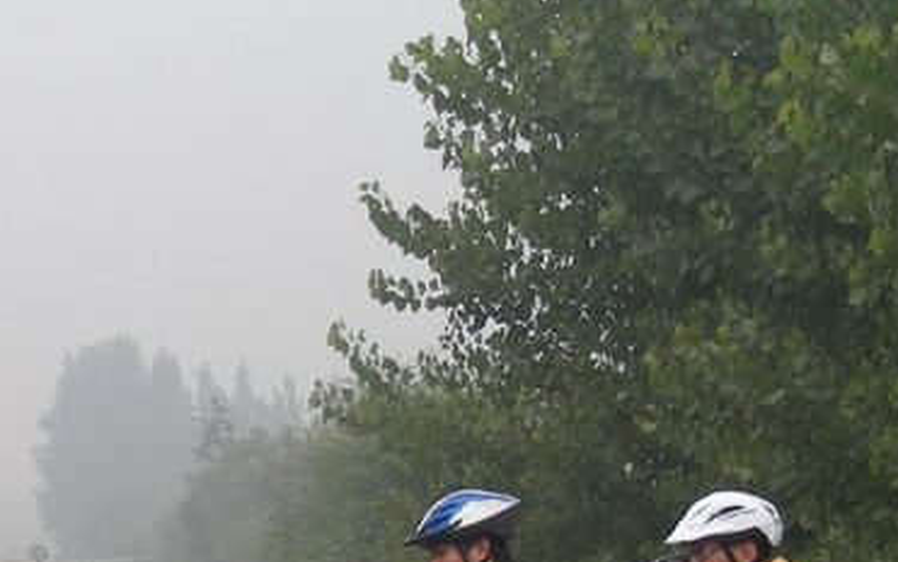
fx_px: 5409
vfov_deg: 5.9
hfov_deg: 9.4
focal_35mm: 221
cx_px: -211
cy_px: 636
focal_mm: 13.2
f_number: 4
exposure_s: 1/158
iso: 50
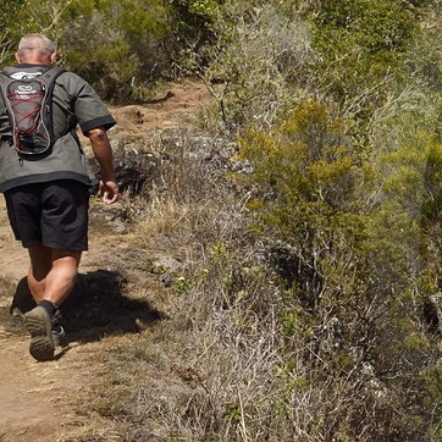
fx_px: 1300
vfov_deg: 19.3
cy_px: 252
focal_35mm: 90
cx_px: 868
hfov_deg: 15.6
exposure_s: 1/250
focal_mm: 24
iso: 200
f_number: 16
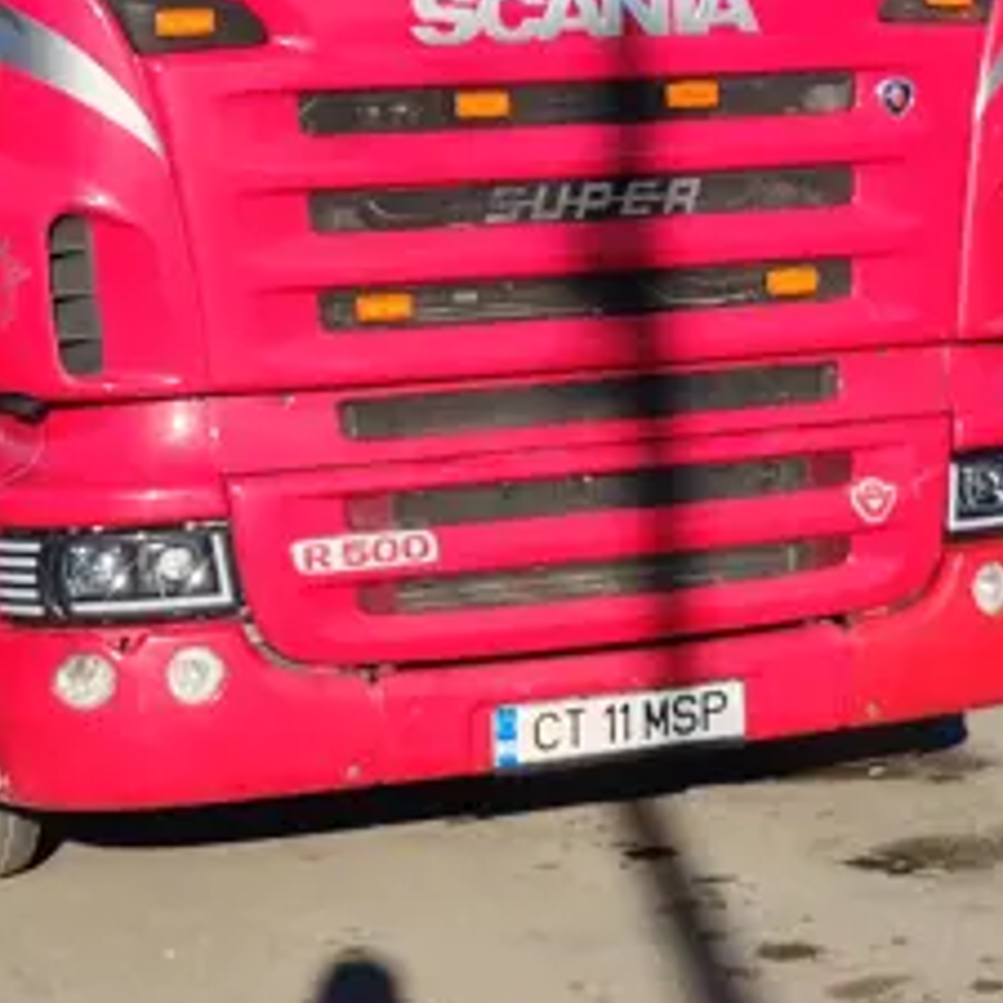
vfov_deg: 15.7
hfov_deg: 15.8
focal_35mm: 110
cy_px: 143
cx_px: 486
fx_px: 3606
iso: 50
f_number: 1.9
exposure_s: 1/760
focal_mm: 6.12
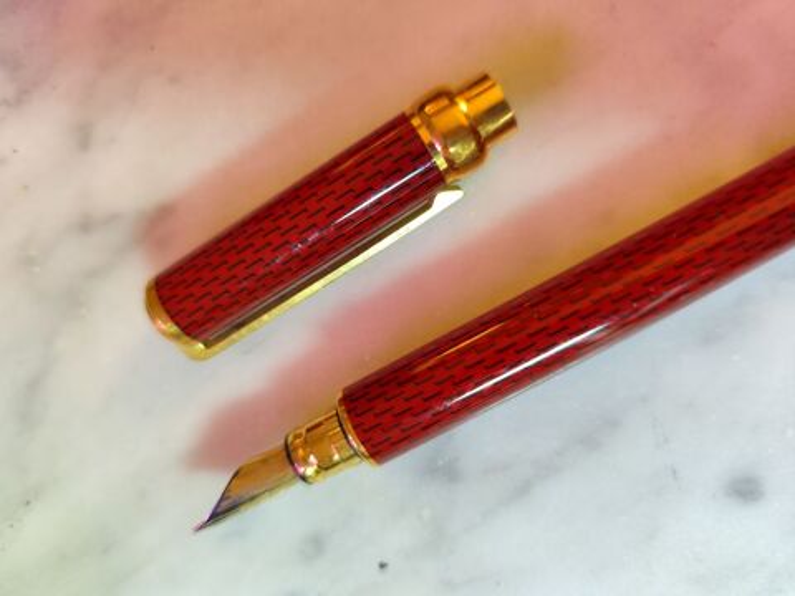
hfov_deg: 73.9
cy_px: 298
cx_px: 398
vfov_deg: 58.9
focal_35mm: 23
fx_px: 528
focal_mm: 6.14
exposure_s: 1/25
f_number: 1.65
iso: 800
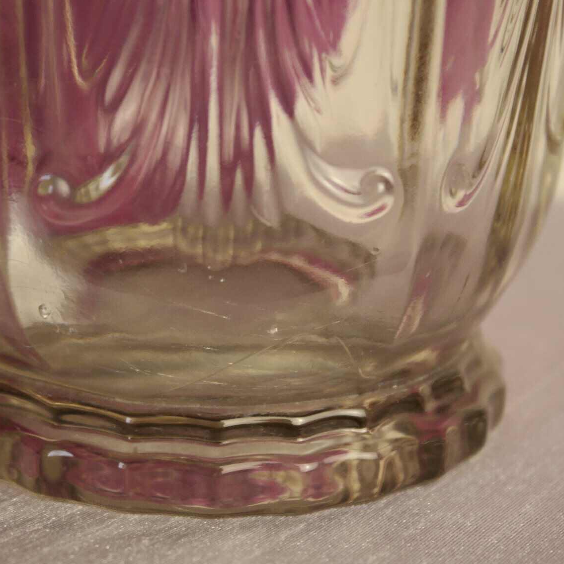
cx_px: 211
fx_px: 1825
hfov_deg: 17.5
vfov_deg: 17.6
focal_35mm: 99
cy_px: 282
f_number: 5.6
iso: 400
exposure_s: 1/30
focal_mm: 50
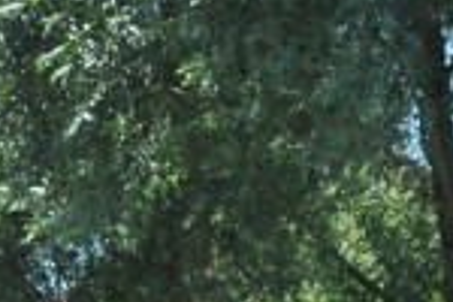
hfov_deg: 3.6
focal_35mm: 568
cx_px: 275
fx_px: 7147
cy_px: 349
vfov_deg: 2.4
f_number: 10
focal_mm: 85
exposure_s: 1/400
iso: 400
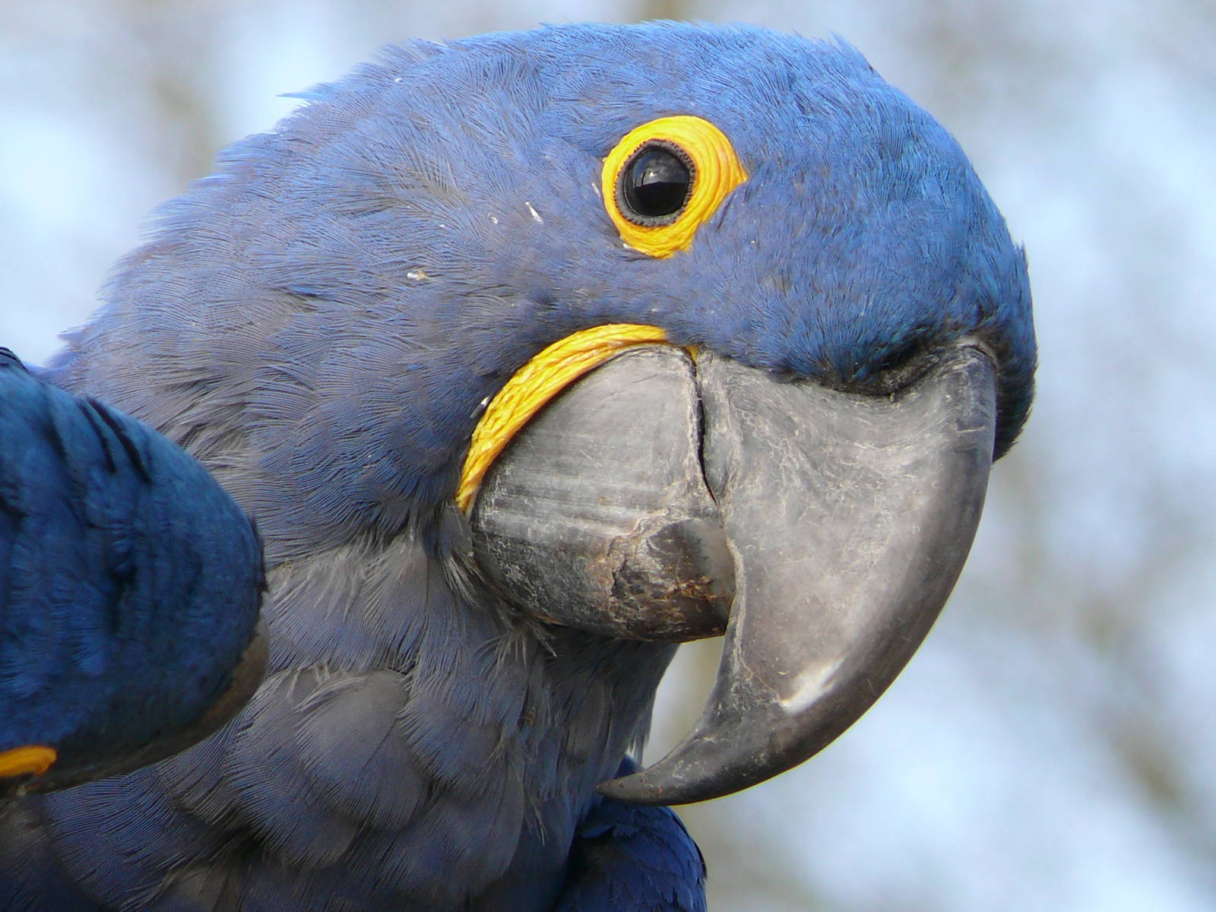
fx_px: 26276
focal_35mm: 748
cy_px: 456
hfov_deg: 2.7
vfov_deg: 2.0
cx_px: 608
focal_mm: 88.8
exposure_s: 1/250
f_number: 5
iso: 100
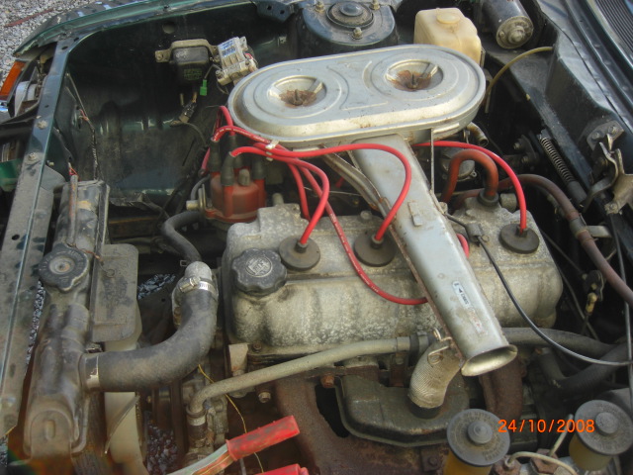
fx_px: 695
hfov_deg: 49.0
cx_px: 316
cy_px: 238
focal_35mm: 38
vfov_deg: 37.7
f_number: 2.8
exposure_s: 1/200
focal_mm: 7.9
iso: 80
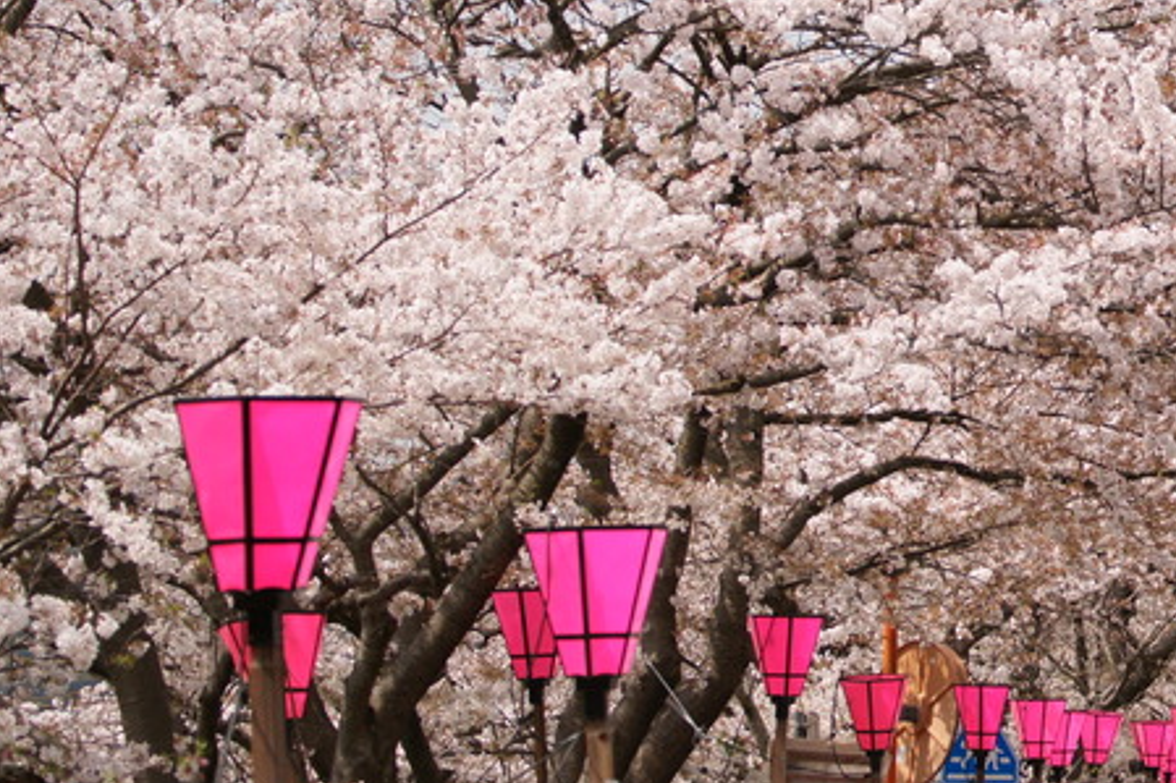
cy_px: 107
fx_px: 6106
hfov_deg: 10.8
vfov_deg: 7.3
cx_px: 1317
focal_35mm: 187
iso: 200
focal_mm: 70
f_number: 5.6
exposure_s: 1/1250
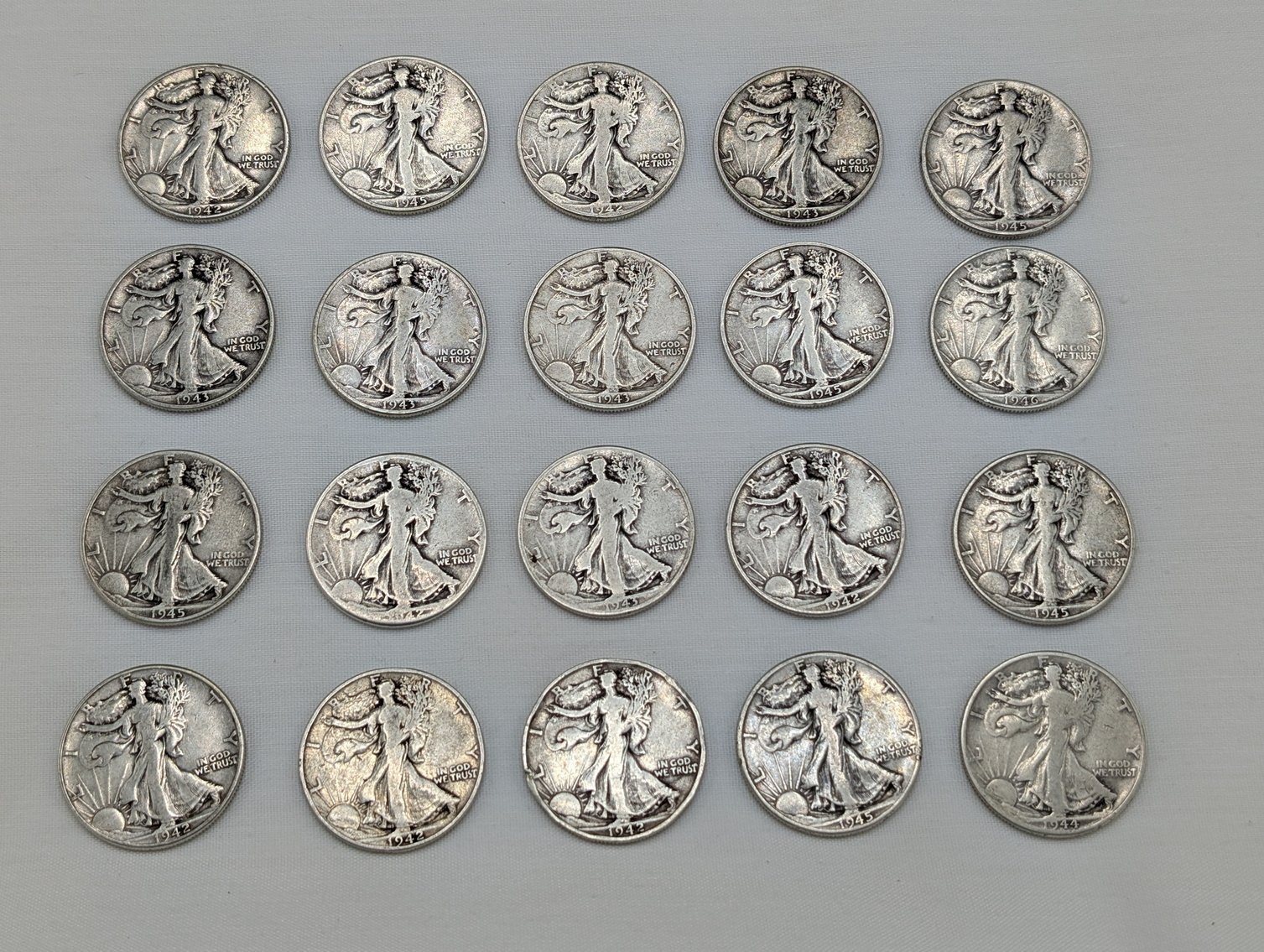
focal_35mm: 49
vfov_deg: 29.8
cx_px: 632
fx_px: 1792
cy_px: 476
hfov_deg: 38.9
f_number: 1.68
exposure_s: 1/441
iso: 20
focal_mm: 6.9
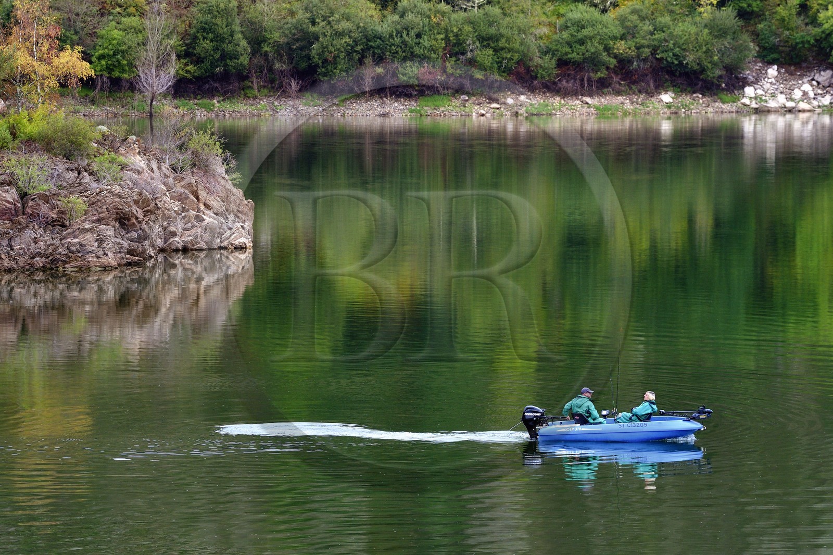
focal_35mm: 200
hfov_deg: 10.3
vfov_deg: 6.9
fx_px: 4627
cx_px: 416
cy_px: 278
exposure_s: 1/250
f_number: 7.1
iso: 800
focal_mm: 200
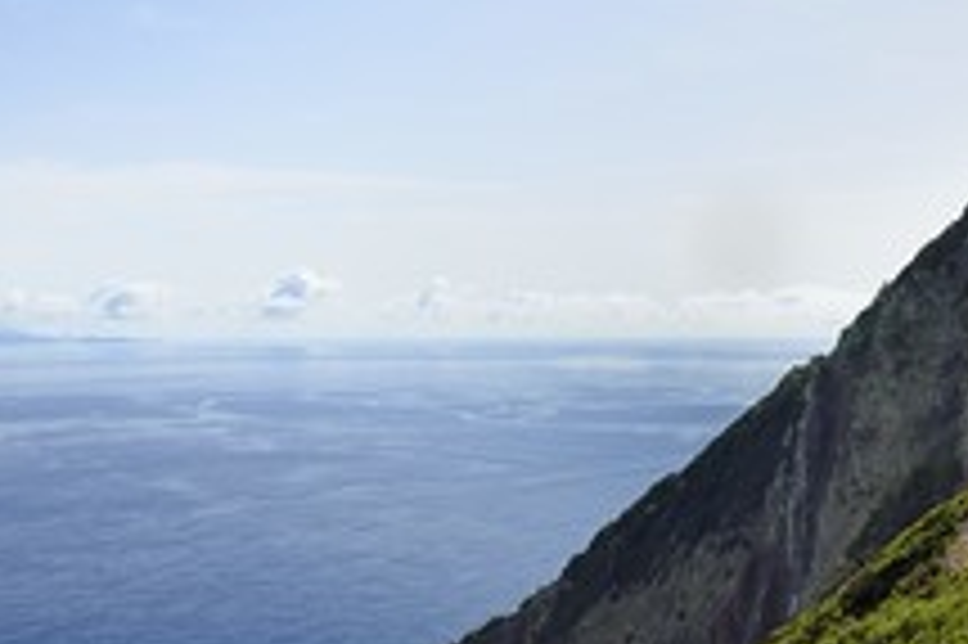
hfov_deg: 40.9
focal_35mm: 47
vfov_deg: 28.1
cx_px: 714
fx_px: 1263
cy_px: 500
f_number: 9
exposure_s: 1/500
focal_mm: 24
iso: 200
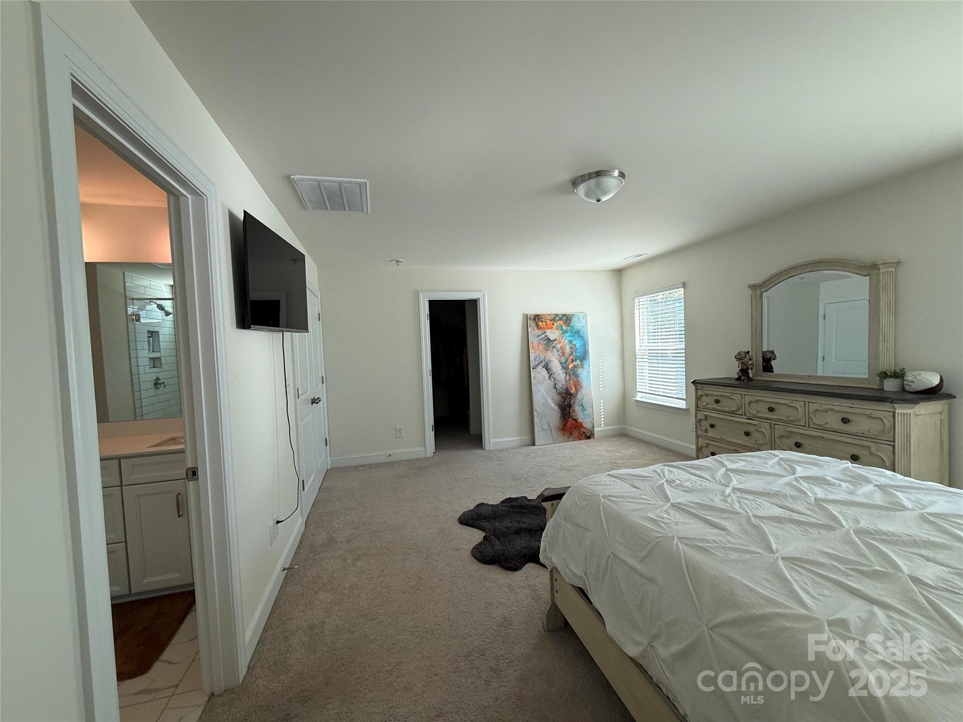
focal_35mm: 14
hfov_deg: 102.1
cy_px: 361
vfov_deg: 85.7
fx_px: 389
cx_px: 482
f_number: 2.2
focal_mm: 2.22
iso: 64
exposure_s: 1/121
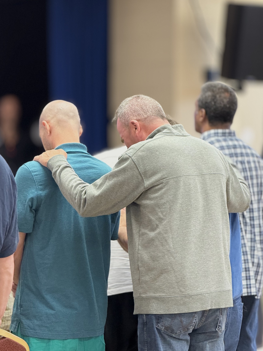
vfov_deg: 16.4
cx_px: 132
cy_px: 176
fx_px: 1216
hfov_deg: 12.3
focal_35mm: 120
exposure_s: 1/60
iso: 250
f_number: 2.8
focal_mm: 15.66
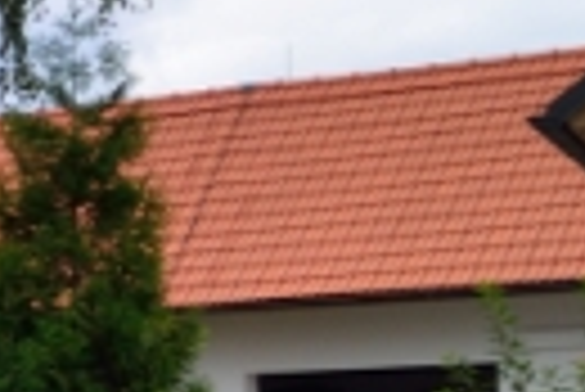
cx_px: -1377
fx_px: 2310
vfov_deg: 9.6
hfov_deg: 9.5
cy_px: 448
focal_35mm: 142
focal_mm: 12
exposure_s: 1/125
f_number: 8
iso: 100
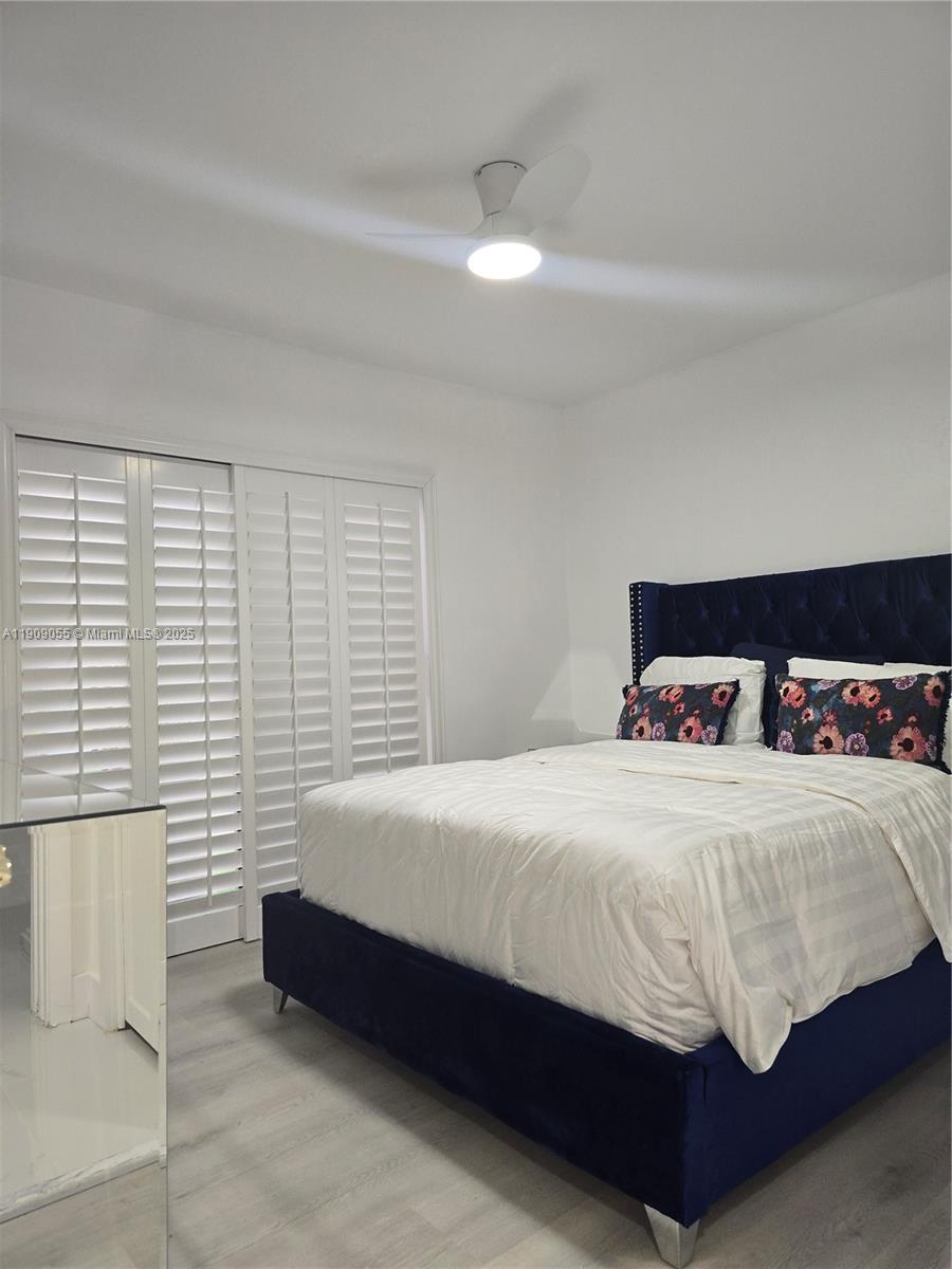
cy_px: 634
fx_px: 843
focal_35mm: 23
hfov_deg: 58.9
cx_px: 476
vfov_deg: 73.9
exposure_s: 1/60
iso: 100
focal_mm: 6.3
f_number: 1.7
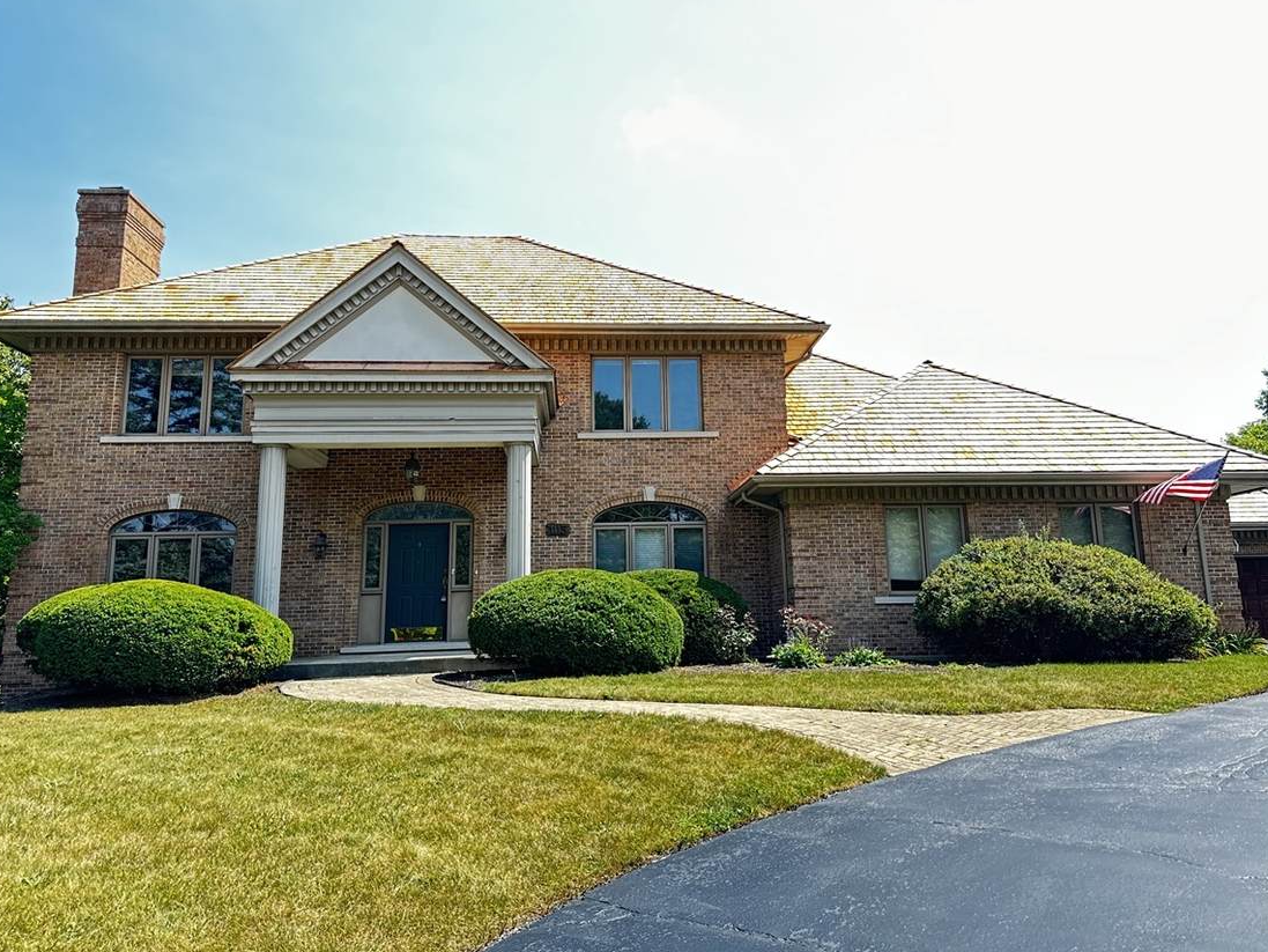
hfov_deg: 63.4
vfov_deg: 49.6
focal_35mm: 28
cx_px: 669
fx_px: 1026
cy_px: 415
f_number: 1.78
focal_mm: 6.86
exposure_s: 1/511
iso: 80
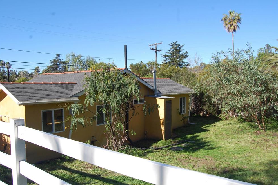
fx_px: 216
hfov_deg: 65.5
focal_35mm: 28
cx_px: 136
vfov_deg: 46.4
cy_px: 92
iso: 200
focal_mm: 18
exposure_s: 1/250
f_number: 8
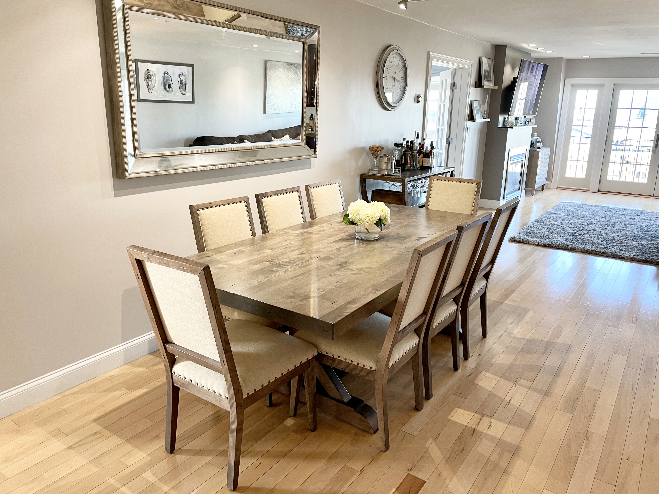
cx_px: 330
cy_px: 247
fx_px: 495
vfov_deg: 53.1
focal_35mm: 26
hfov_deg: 67.3
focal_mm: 4.2
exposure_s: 1/60
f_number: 1.6
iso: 100
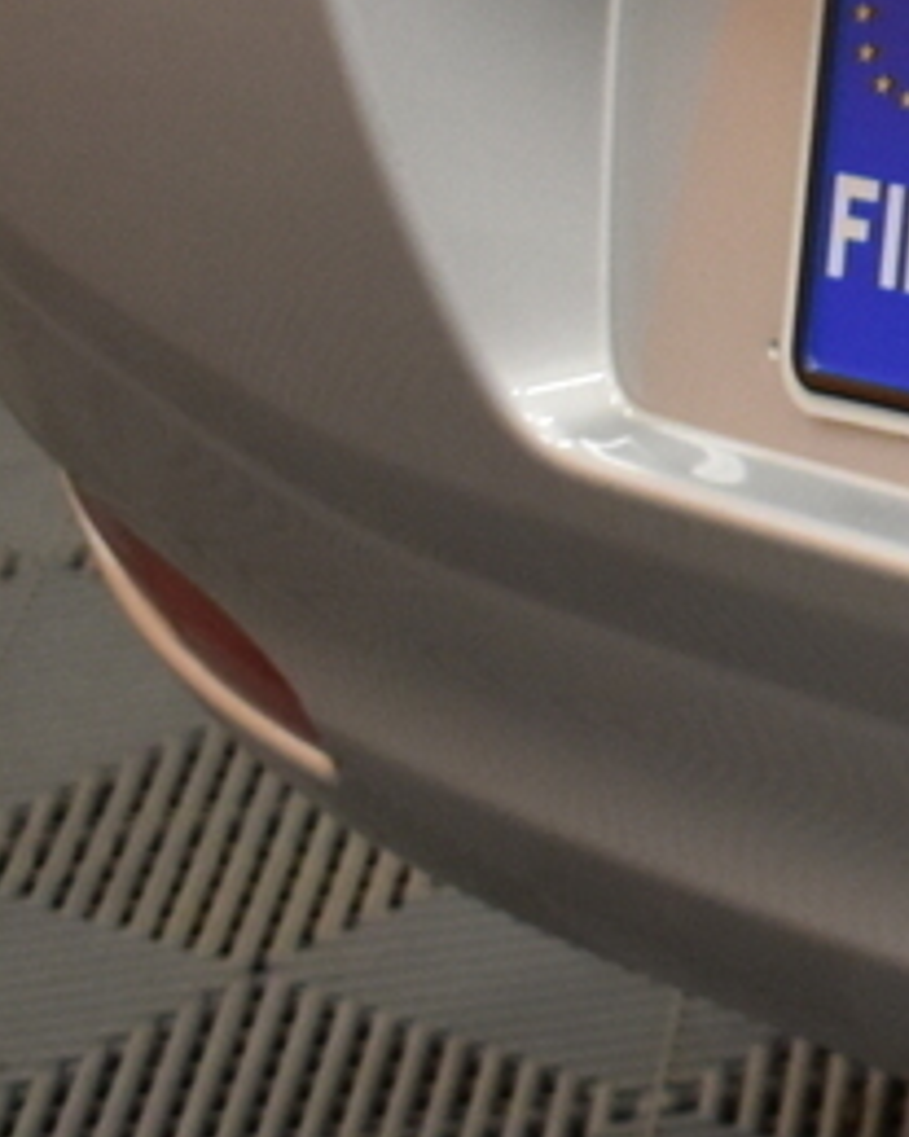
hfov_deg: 6.9
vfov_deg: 9.9
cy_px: 83
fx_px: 6528
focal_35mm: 194
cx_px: 3096
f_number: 3.8
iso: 800
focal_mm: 22
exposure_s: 1/40
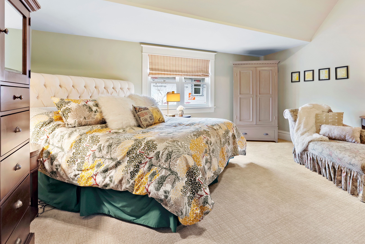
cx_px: 226
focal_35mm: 20
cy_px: 94
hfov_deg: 82.5
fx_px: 203
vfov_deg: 61.3
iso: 800
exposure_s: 1
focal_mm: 15
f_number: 8
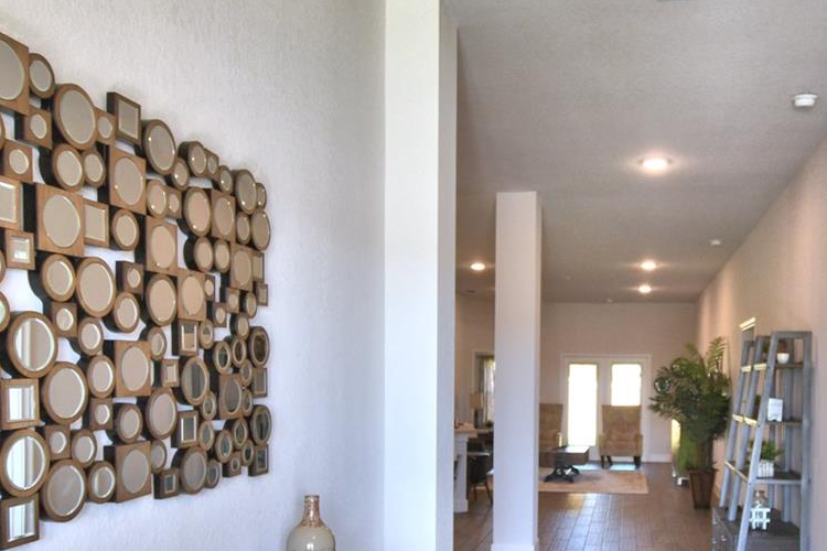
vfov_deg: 40.1
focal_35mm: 32
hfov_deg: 57.3
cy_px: 409
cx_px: 557
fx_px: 735
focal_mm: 10
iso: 400
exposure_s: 1/125
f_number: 4.5
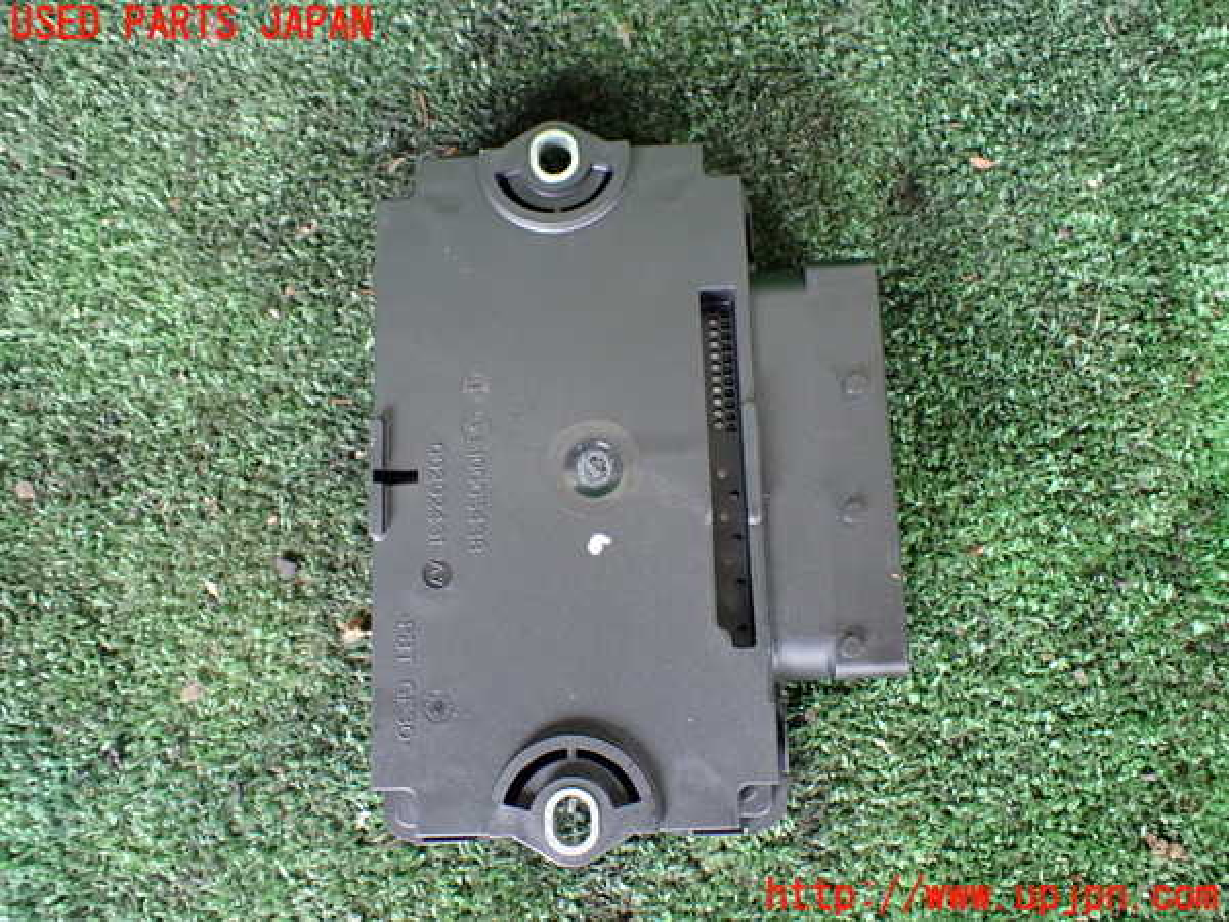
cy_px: 461
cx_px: 614
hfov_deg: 60.0
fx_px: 1065
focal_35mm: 30
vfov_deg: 46.8
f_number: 2.3
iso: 800
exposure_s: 1/40
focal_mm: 5.4
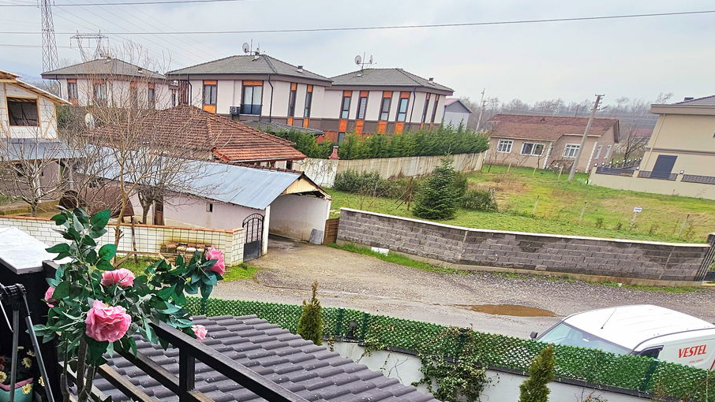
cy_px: 378
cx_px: 213
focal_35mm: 25
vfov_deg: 41.5
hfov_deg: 70.8
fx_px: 474
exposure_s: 1/156
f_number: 2.2
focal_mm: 2.2
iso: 50
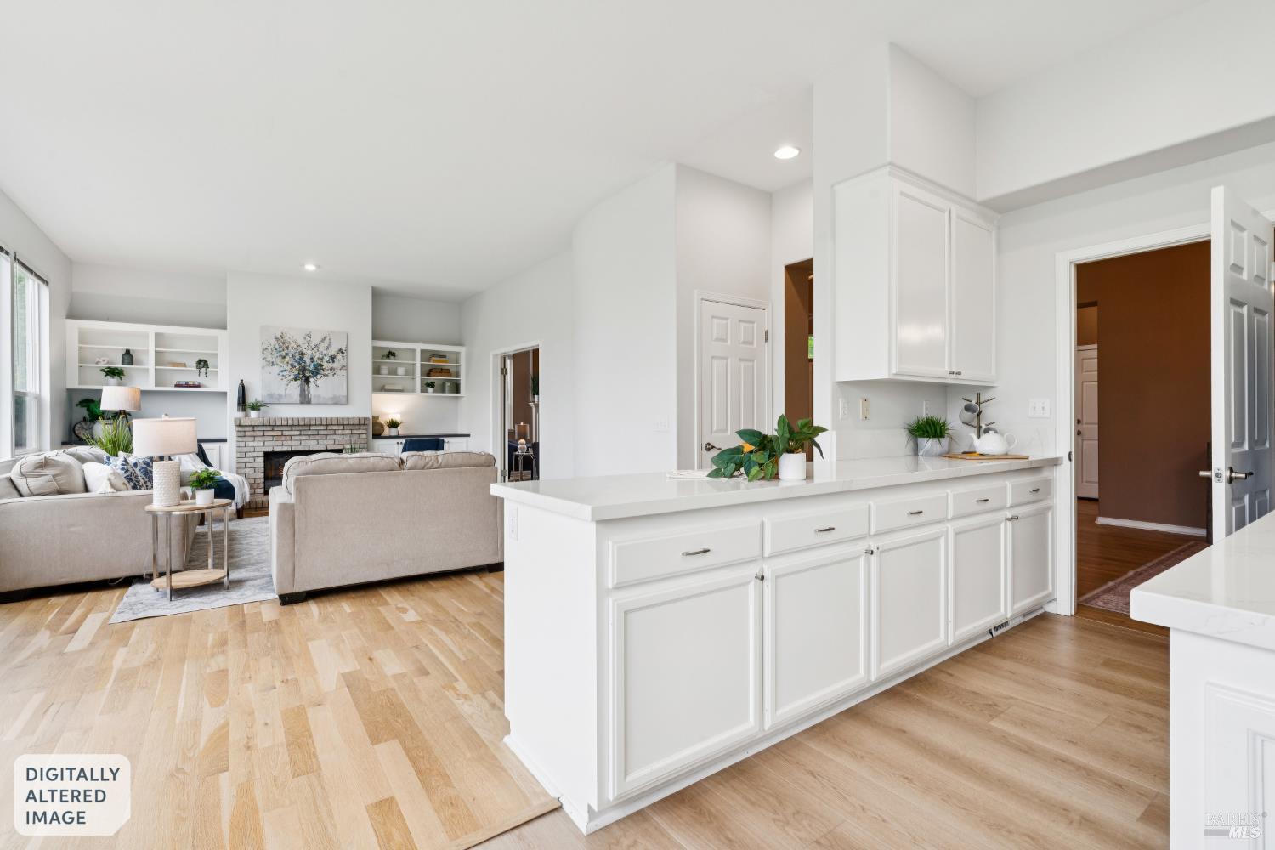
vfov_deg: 73.7
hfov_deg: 96.7
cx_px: 638
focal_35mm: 16
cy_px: 425
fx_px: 567
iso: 320
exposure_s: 1/20
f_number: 11
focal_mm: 16
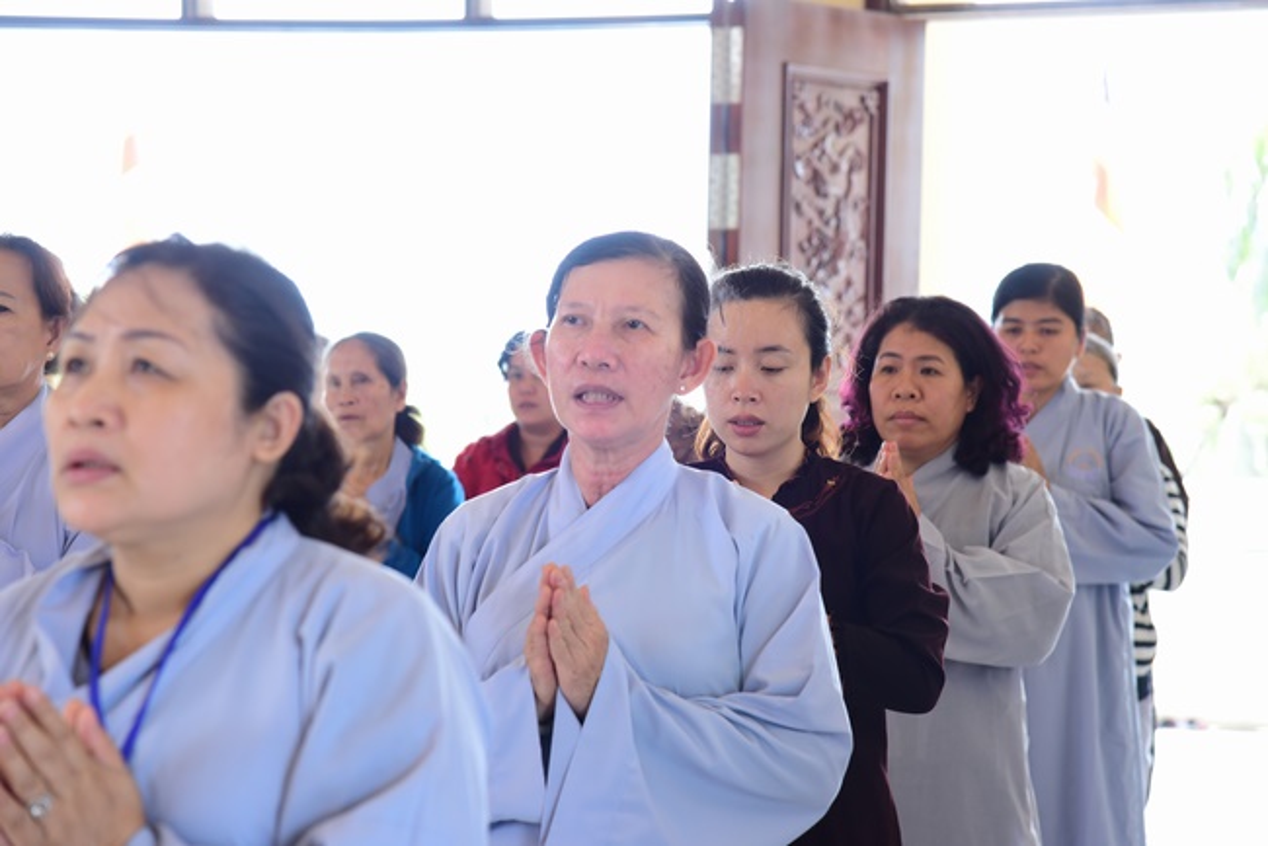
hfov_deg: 20.8
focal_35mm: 98
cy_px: 423
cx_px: 634
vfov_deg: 14.0
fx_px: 3453
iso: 640
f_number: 5.6
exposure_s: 1/50
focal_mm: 98
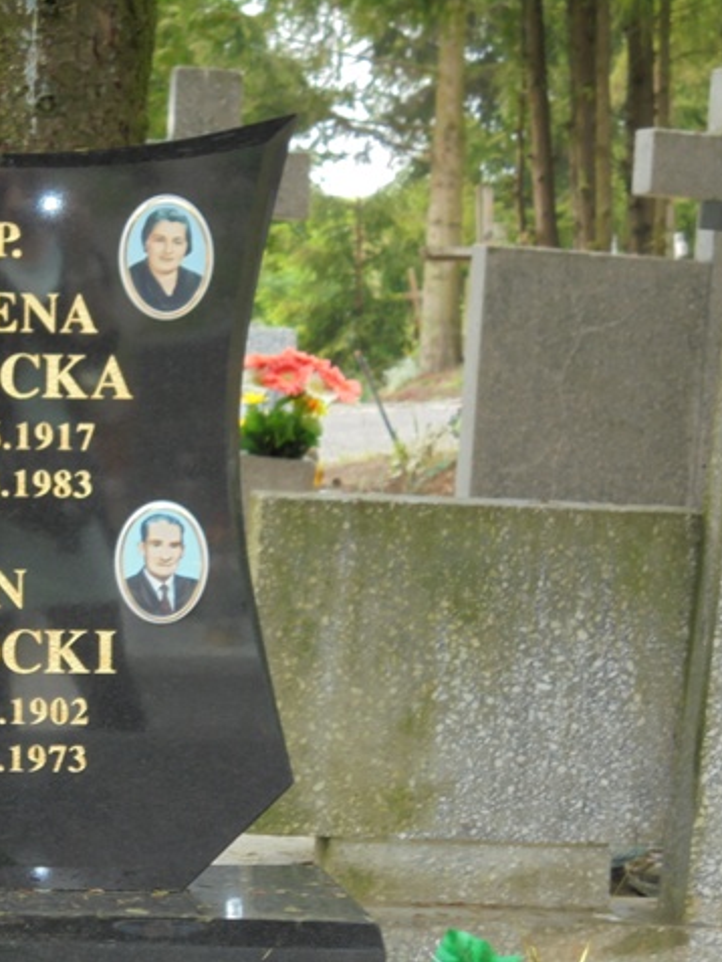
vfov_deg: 15.6
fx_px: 3502
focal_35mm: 126
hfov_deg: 11.7
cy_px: 480
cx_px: 89
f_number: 4.7
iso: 100
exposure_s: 1/60
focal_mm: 16.9
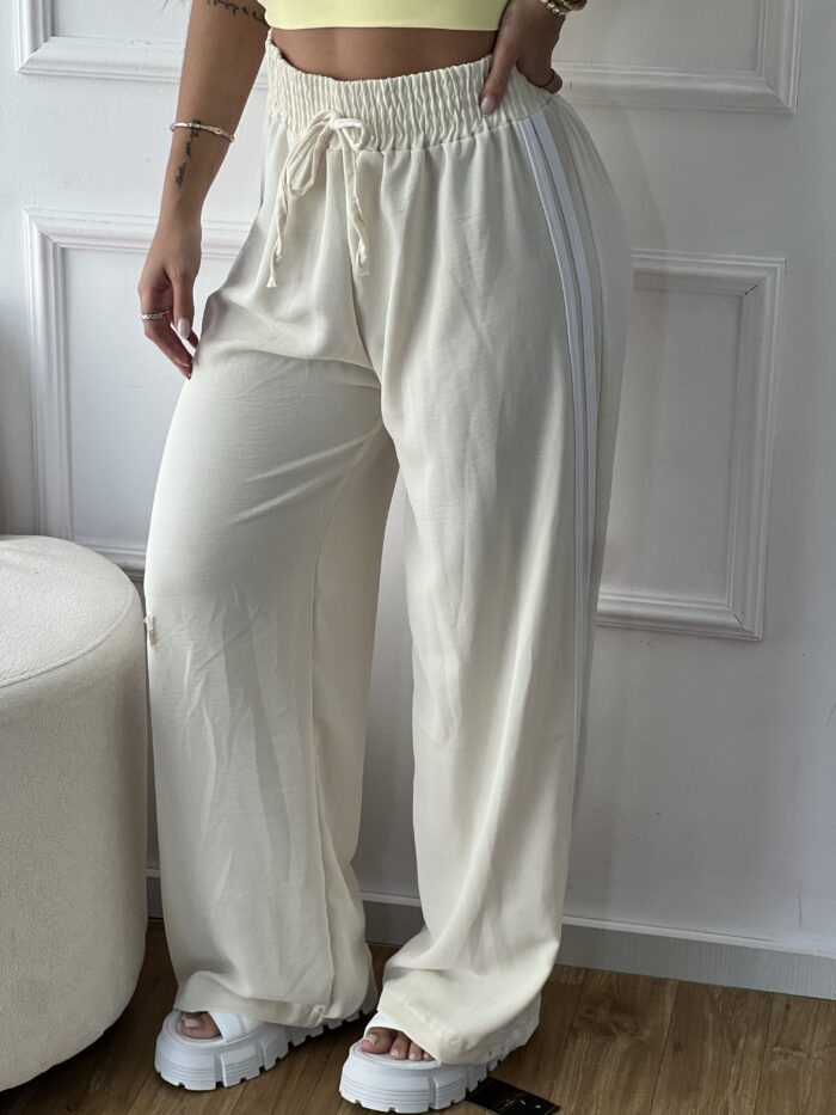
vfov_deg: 25.3
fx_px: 2479
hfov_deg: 19.1
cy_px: 558
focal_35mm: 77
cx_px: 418
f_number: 2.8
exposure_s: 1/120
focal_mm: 9
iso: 40
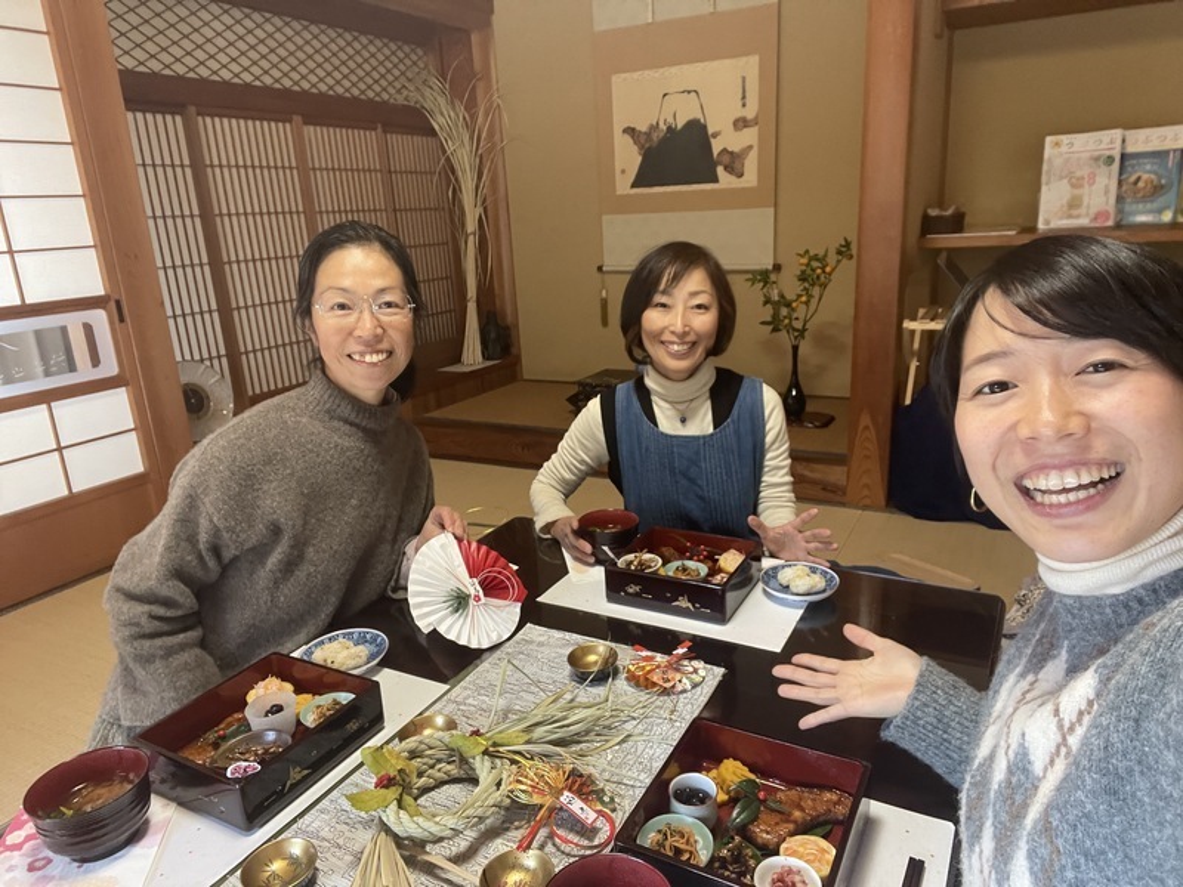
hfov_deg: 73.9
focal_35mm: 23
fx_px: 786
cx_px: 592
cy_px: 444
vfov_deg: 58.9
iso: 250
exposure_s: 1/60
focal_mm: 2.71
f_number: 2.2
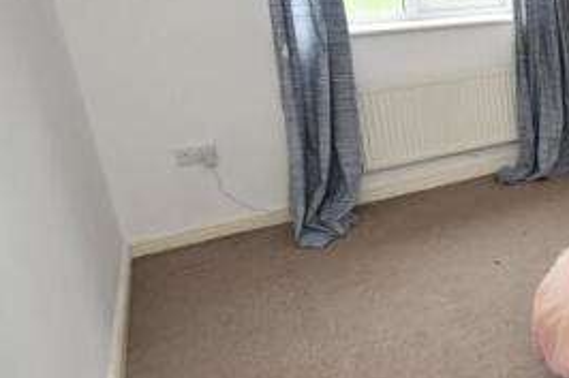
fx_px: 584
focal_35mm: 37
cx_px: 696
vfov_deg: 35.3
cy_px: 110
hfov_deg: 37.7
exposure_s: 1/60
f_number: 4
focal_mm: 10
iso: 800
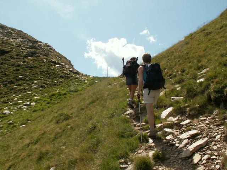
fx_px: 230
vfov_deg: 40.7
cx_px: 114
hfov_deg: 52.6
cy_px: 85
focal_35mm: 35
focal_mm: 5.86
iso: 50
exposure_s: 1/200
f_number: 7.1
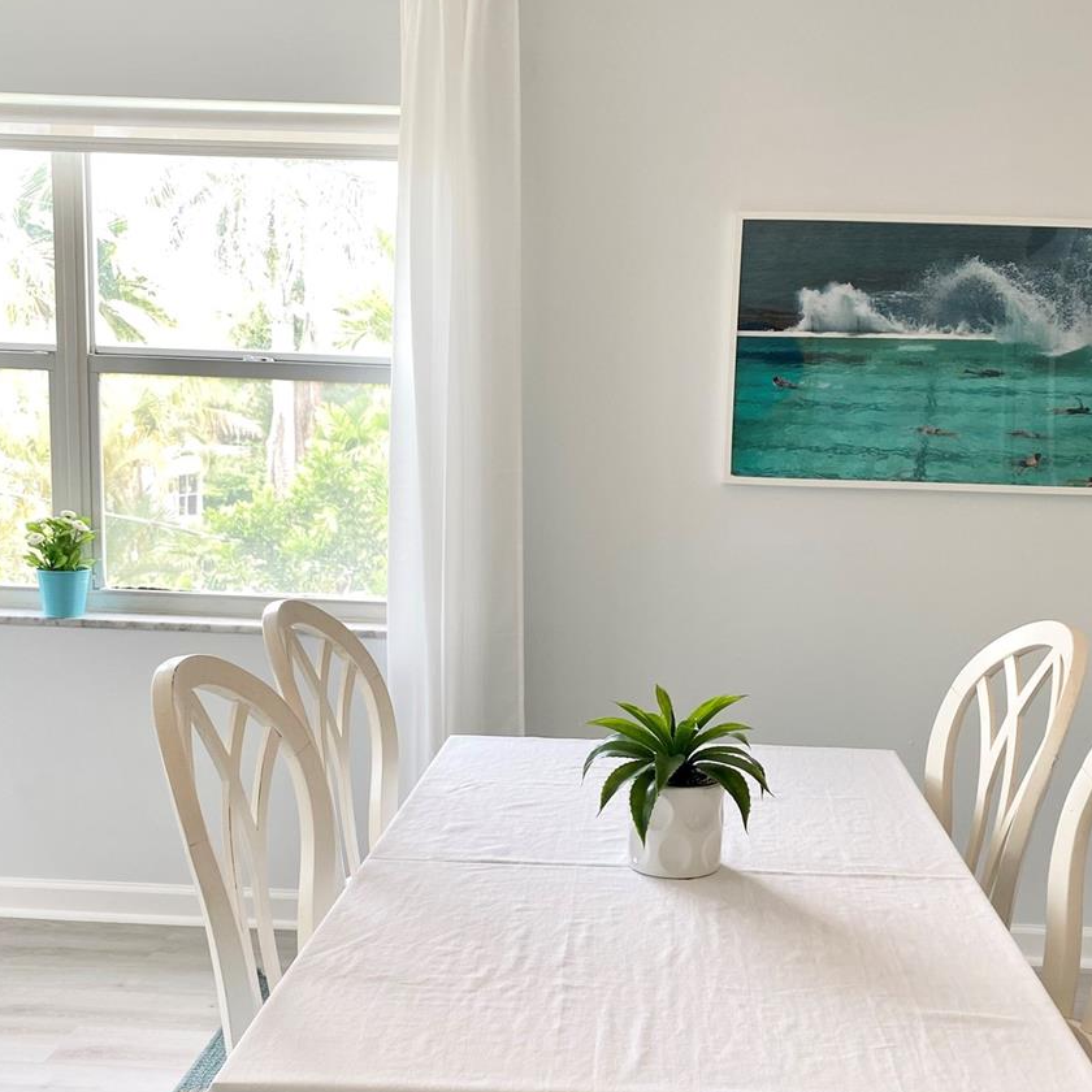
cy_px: 696
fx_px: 1499
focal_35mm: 42
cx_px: 637
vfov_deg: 39.7
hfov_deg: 39.9
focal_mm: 4.25
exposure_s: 1/127
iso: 32
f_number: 1.8
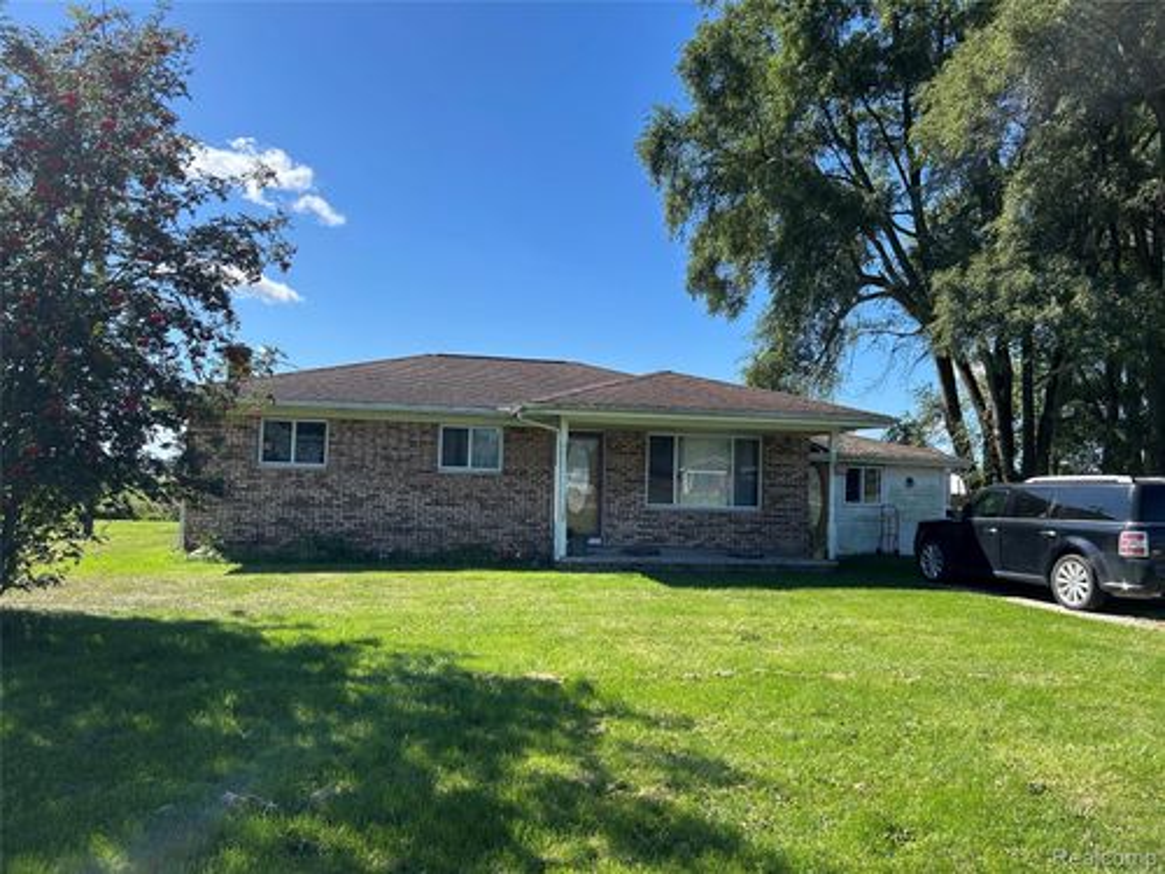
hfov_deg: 67.3
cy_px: 437
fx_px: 875
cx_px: 582
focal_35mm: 26
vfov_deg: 53.1
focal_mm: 5.7
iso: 50
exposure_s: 1/2841
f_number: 1.5
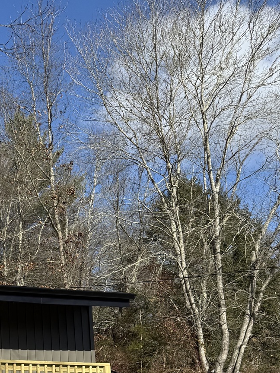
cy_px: 375
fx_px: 690
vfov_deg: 28.4
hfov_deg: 20.7
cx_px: -91
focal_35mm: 64
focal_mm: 6.76
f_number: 1.78
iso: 80
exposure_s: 1/3953
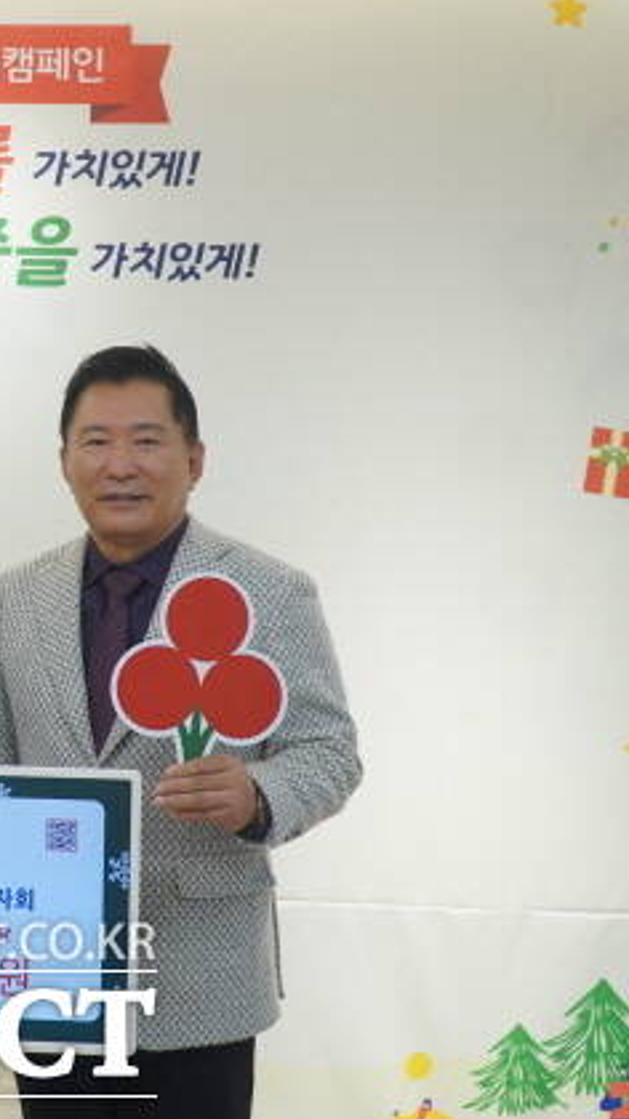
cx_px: -137
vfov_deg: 32.5
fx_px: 1923
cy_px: 556
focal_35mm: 65
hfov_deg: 17.6
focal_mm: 27
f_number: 4
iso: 640
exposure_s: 1/160
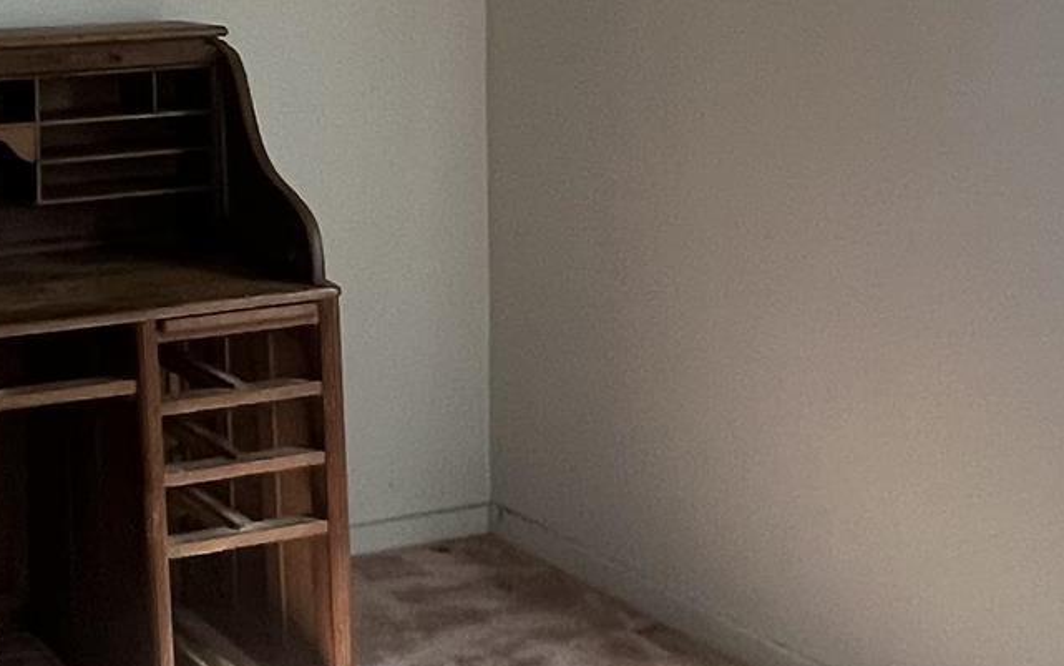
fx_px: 1914
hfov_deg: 30.8
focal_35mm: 66
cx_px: 349
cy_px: 106
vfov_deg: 19.5
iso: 250
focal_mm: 1.57
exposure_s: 1/60
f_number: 1.8
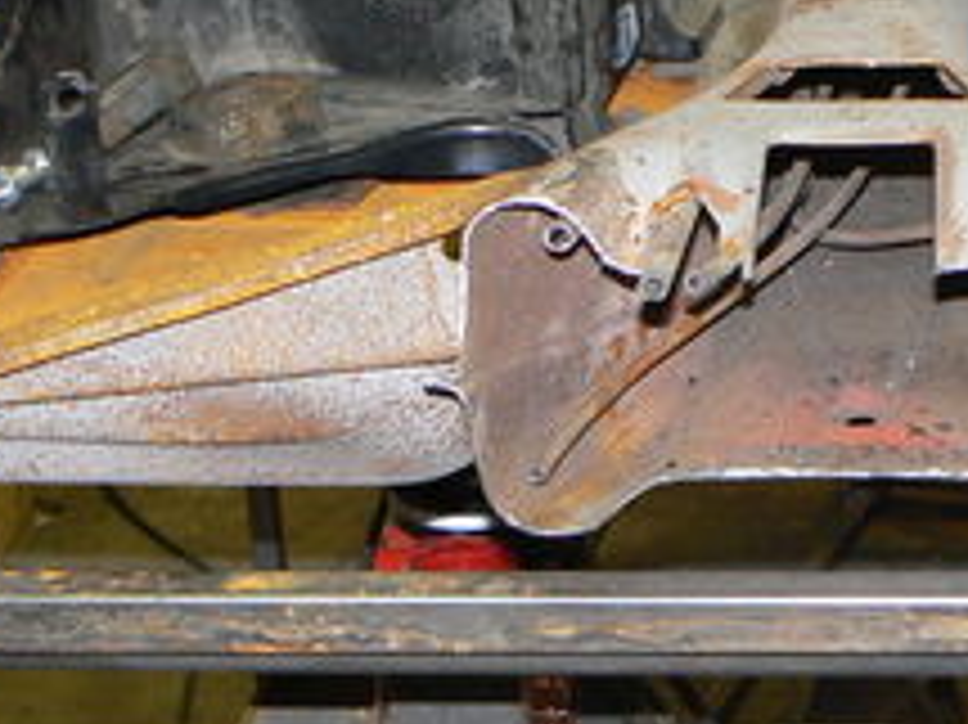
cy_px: 346
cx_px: 869
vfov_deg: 13.8
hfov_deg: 18.1
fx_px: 2990
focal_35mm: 107
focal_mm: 6
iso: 125
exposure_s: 1/30
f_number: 2.8
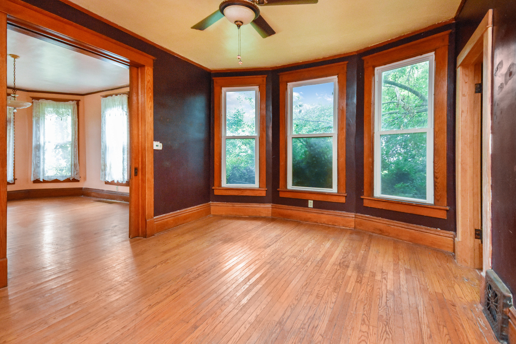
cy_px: 172
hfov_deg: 92.4
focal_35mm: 17
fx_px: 247
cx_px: 258
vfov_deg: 69.7
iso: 2200
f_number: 4.2
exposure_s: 1/60
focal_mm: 11.5
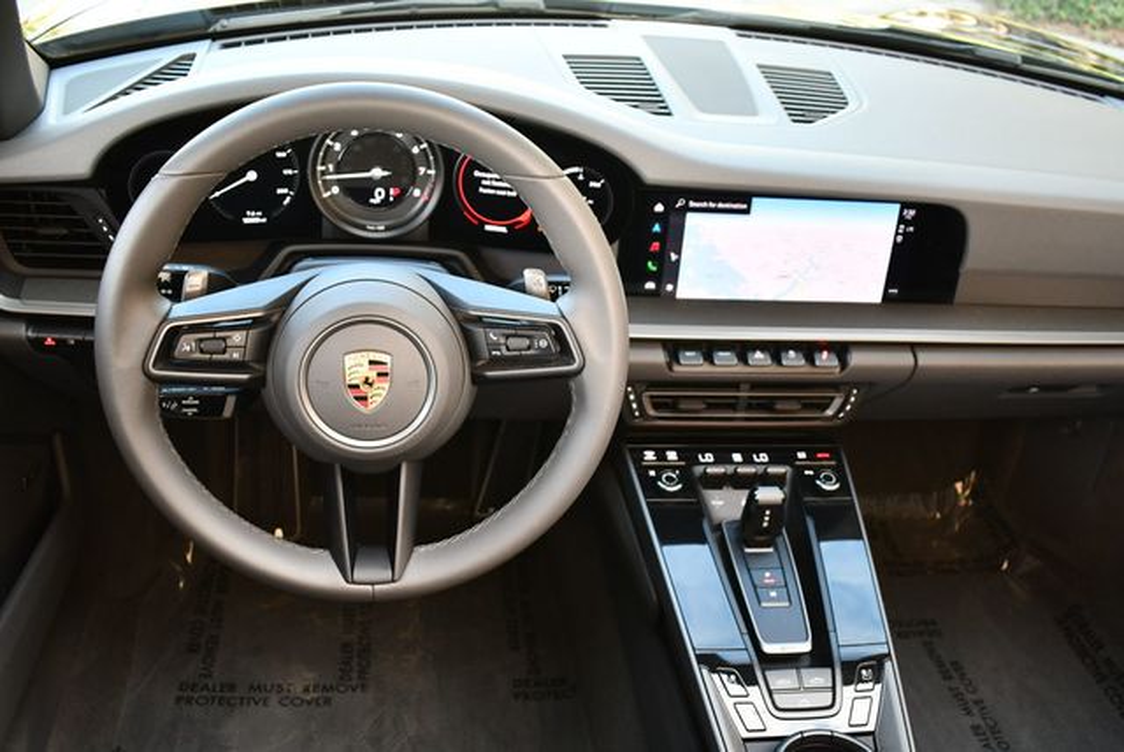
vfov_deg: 36.9
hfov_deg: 53.1
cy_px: 376
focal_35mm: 36
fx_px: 1125
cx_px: 562
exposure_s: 1/250
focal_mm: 18
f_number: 3.5
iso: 800
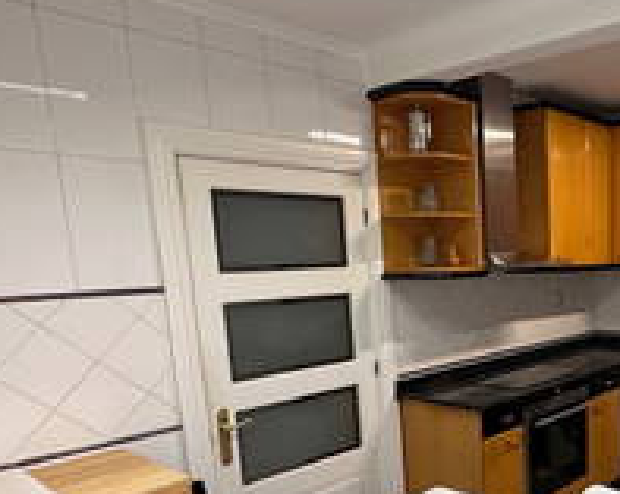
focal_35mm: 25
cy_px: 352
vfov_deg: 54.8
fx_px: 458
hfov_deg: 59.1
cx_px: 548
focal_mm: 2.22
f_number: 2.2
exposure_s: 1/50
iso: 160
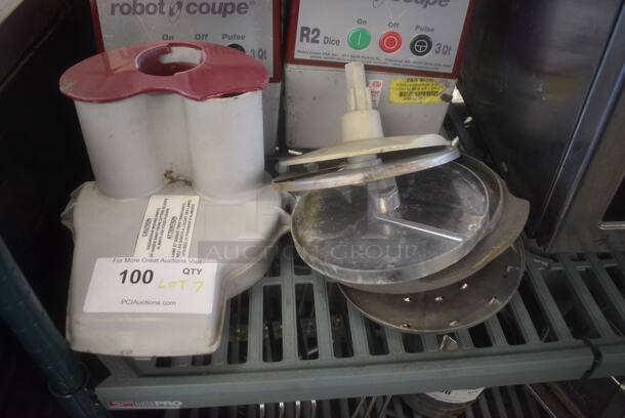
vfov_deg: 48.0
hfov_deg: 67.3
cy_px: 209
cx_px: 312
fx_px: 469
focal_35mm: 27
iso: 1250
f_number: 3.5
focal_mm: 18
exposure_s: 1/125
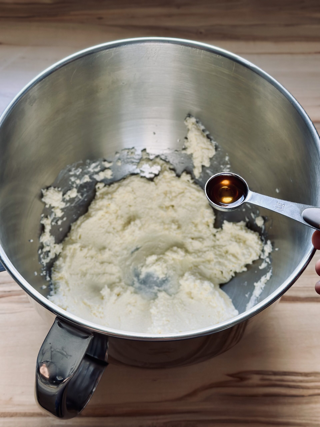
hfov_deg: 30.3
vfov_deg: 39.7
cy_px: 214
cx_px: 160
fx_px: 592
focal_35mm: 48
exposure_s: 1/121
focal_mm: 6.86
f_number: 1.78
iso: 125
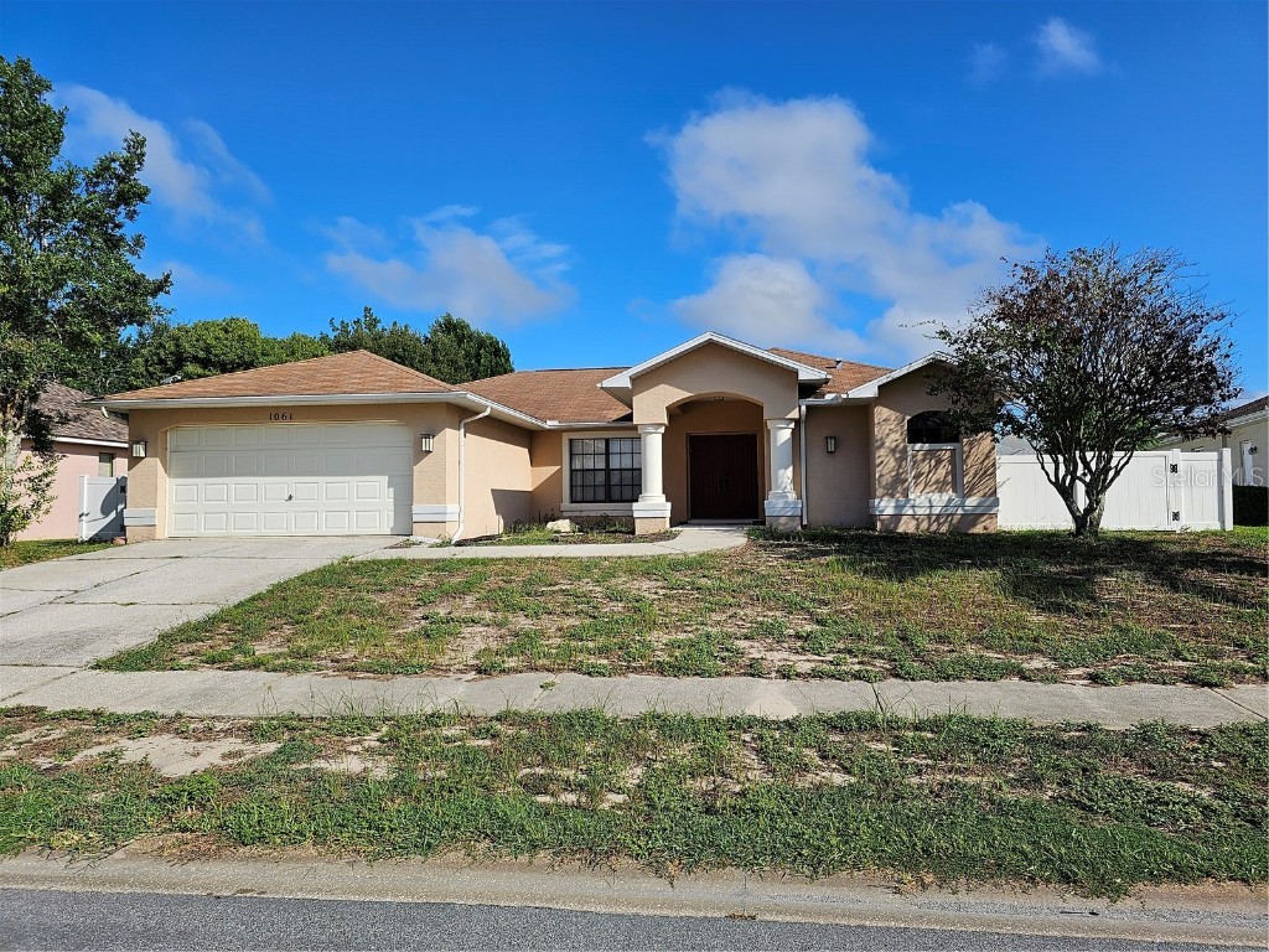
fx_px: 843
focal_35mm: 23
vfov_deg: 58.9
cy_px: 476
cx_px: 634
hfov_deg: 73.9
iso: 12
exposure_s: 1/1567
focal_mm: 6.3
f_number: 1.7
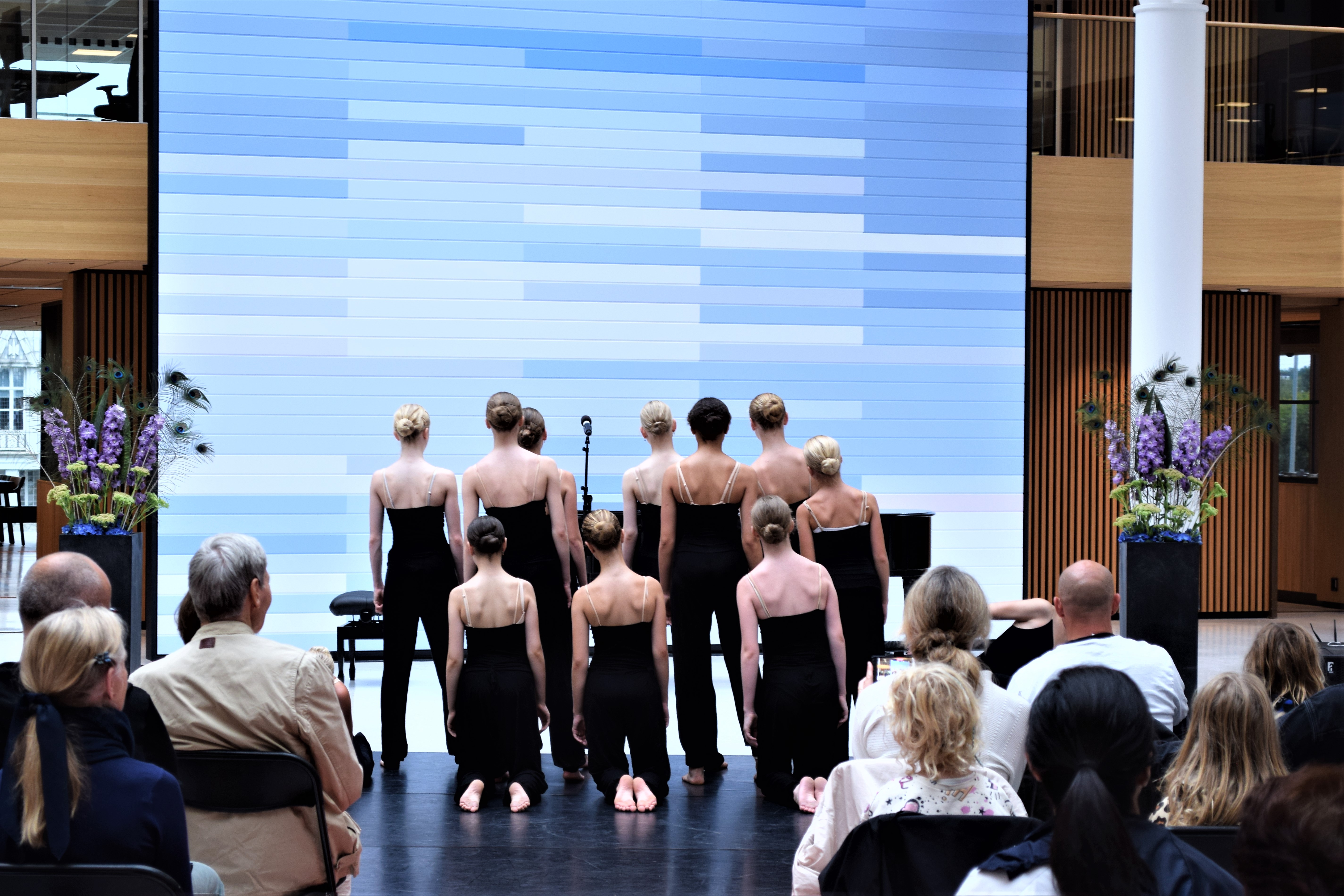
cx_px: 672
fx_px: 3080
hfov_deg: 24.6
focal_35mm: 82
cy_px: 448
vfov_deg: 16.6
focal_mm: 55
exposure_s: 1/100
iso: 400
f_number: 5.6
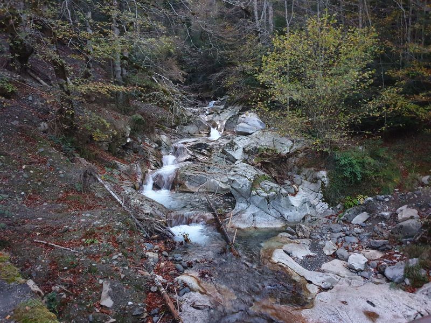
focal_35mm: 26
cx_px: 216
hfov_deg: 67.3
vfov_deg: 53.1
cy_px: 162
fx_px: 324
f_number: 1.5
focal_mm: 4.3
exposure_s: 1/10
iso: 500
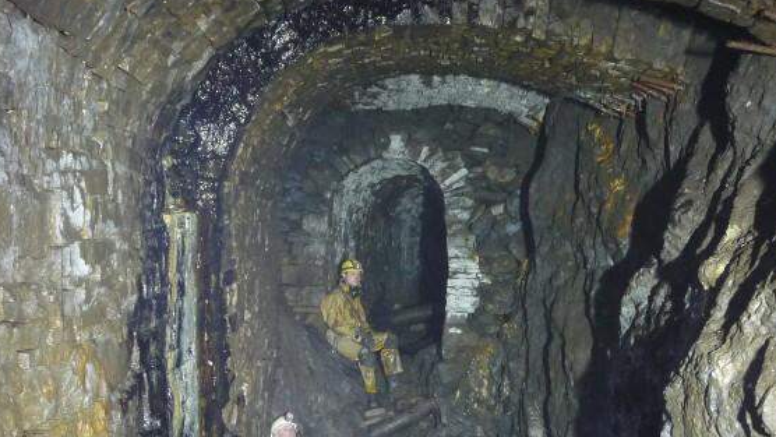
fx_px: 967
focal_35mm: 47
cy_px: 321
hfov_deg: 43.7
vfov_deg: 25.2
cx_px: 417
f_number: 3.5
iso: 200
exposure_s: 6
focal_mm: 5.2
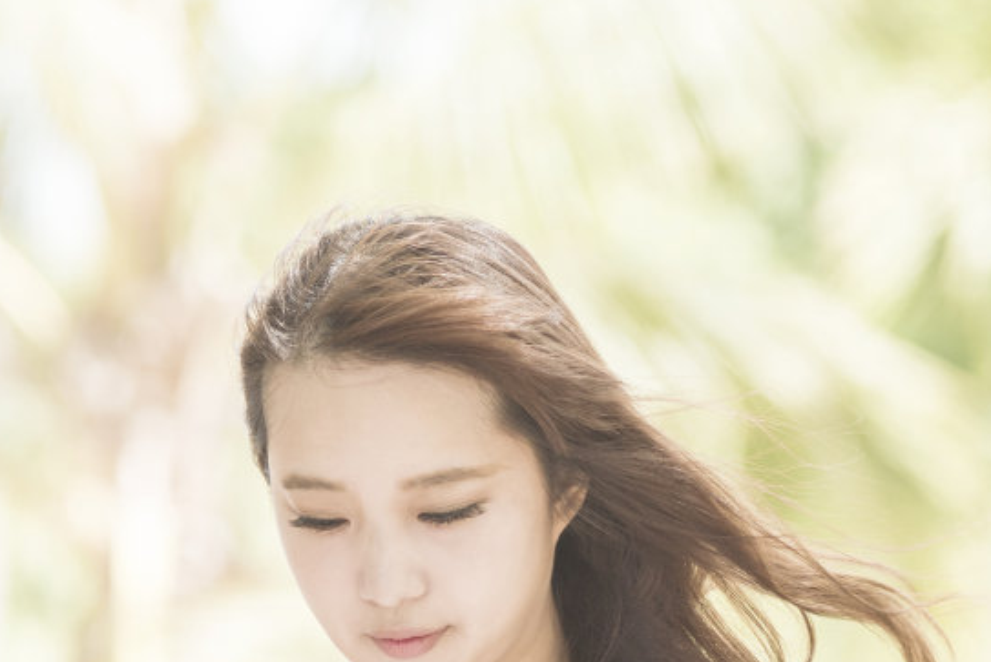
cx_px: 710
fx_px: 10138
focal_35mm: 368
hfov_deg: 5.6
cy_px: 824
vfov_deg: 3.7
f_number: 4
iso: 320
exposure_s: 1/500
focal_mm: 125
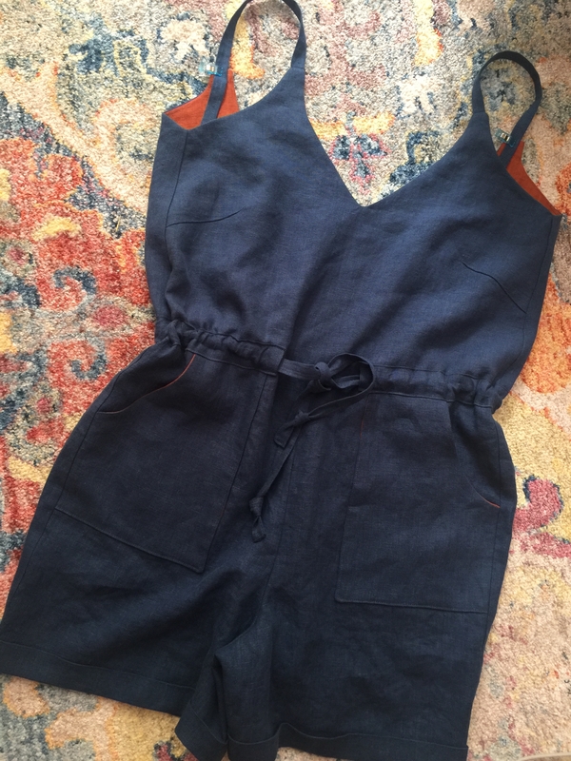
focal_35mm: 29
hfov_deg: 48.2
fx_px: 638
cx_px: 286
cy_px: 380
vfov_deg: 61.7
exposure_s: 1/15
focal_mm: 4.15
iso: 50
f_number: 2.2
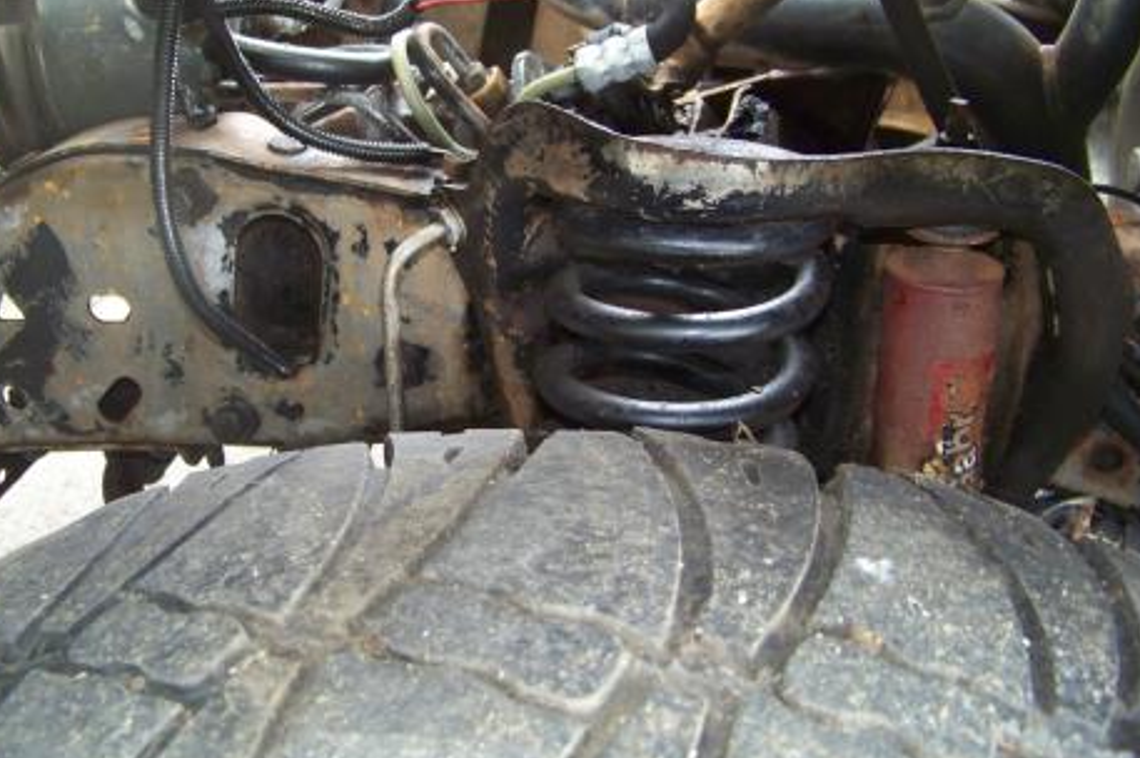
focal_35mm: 41
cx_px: 549
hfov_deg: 47.4
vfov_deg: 32.5
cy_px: 333
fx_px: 1297
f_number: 2.8
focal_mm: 5.85
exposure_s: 1/30
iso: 200
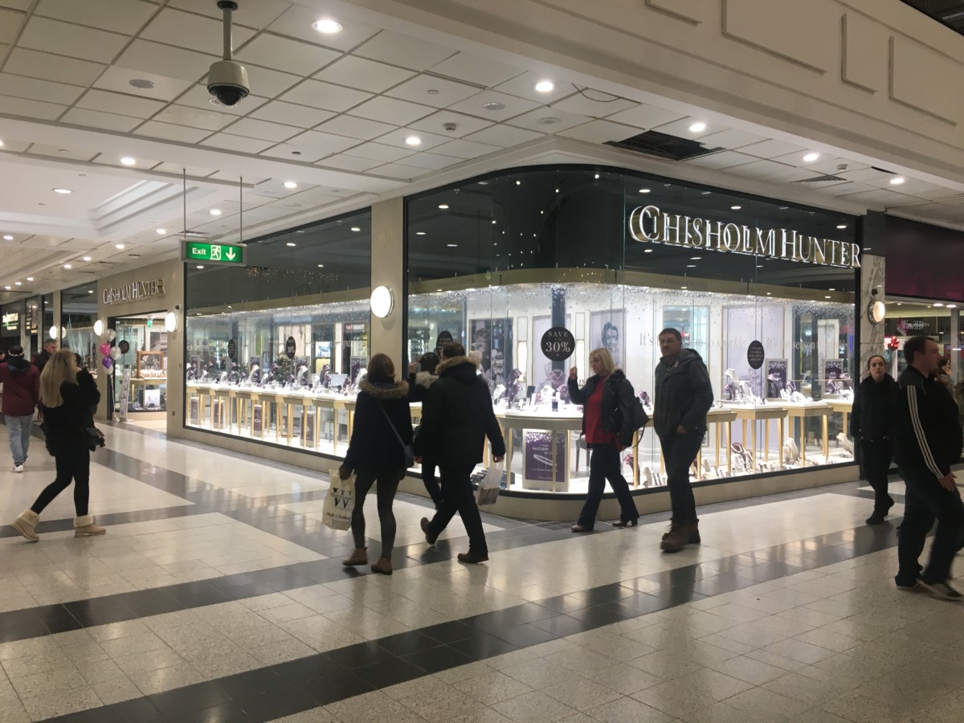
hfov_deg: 61.7
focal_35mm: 29
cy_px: 362
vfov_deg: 48.2
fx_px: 808
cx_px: 482
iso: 32
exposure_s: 1/33
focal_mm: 4.15
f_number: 2.2
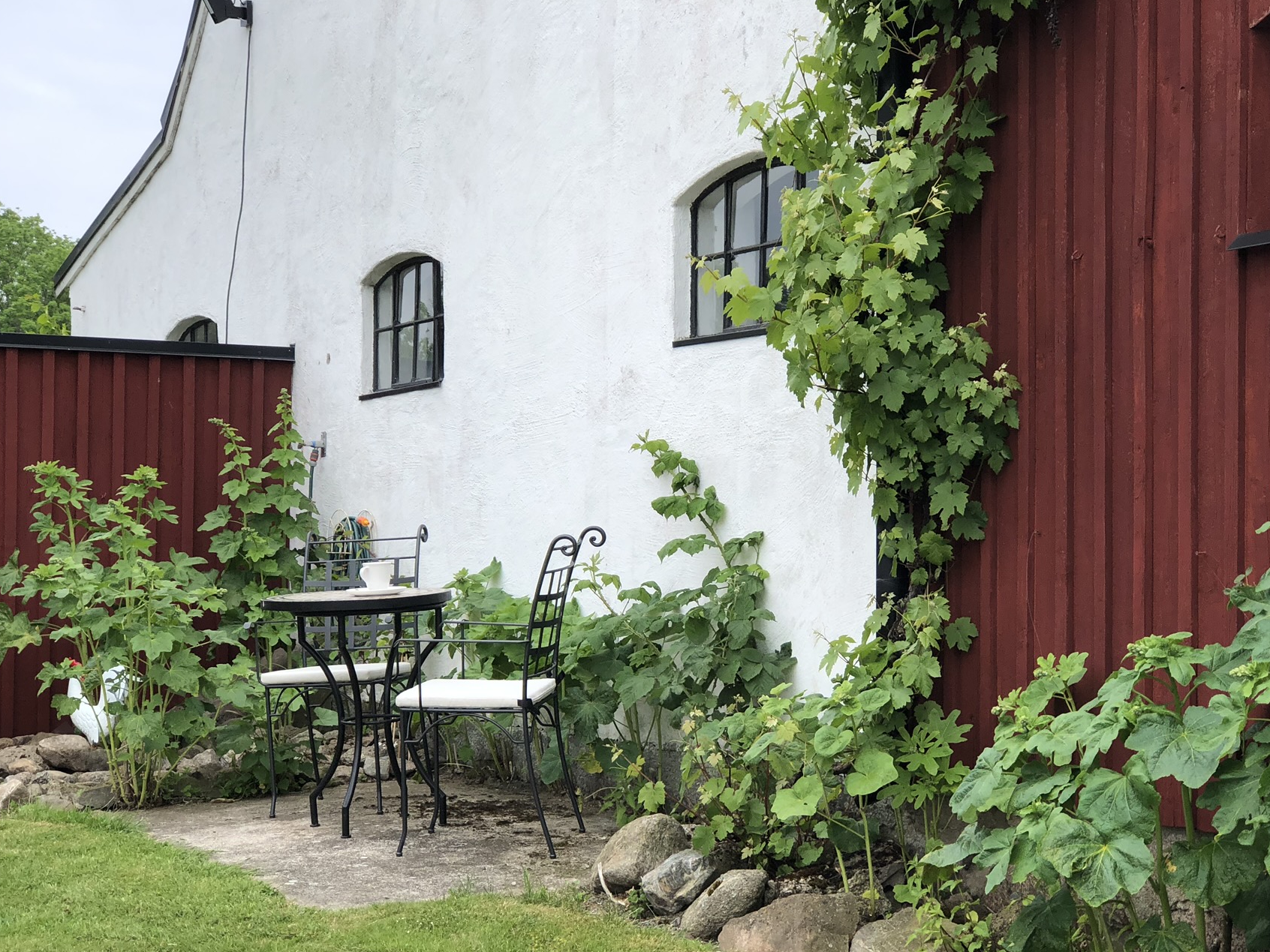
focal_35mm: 69
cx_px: 757
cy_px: 569
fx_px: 2531
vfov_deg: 21.3
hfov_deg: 28.1
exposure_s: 1/329
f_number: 2.8
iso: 20
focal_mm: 6.6
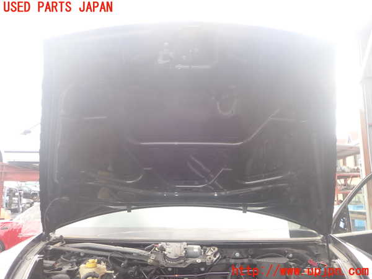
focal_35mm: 30
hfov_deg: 60.0
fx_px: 322
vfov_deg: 46.8
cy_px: 140
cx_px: 186
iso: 100
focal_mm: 5.4
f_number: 3.2
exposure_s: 1/160
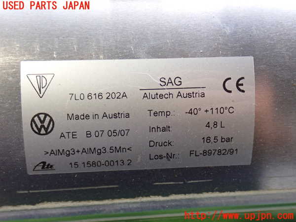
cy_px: 111
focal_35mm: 41
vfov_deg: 35.1
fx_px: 351
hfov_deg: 45.8
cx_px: 148
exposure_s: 1/40
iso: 640
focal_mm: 7.31
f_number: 2.8
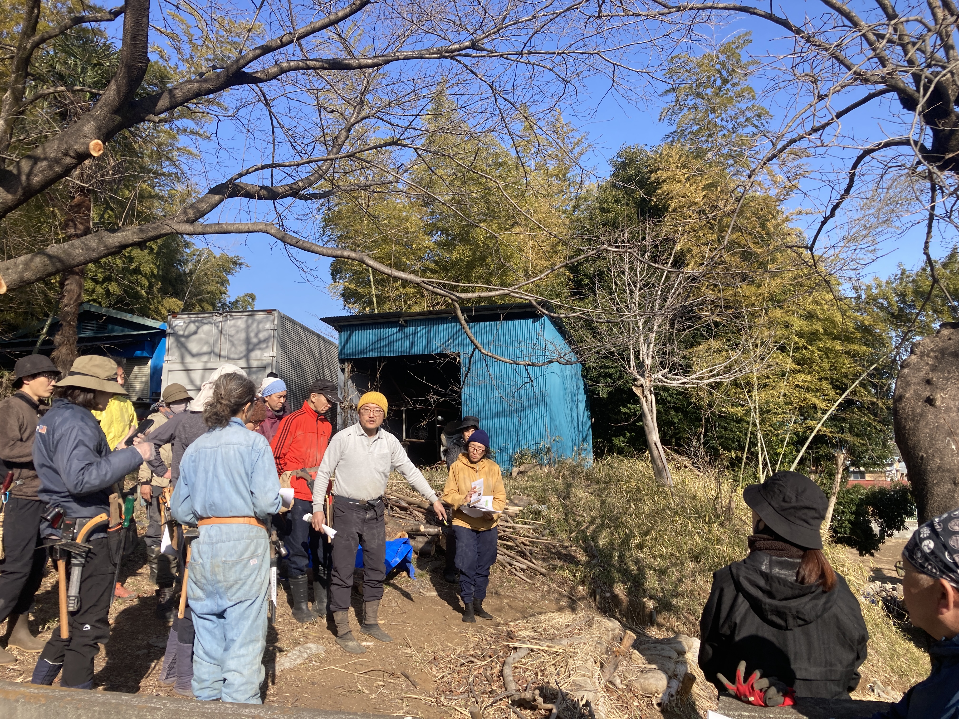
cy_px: 360
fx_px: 776
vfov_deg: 49.7
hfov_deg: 63.4
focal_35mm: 28
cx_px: 480
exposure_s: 1/1263
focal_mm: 3.99
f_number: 1.8
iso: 20
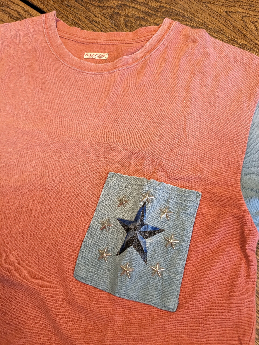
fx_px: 269
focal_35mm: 27
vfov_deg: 65.3
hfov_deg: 51.4
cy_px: 172
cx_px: 130
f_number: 1.73
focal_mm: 4.38
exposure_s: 1/99.9
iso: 458
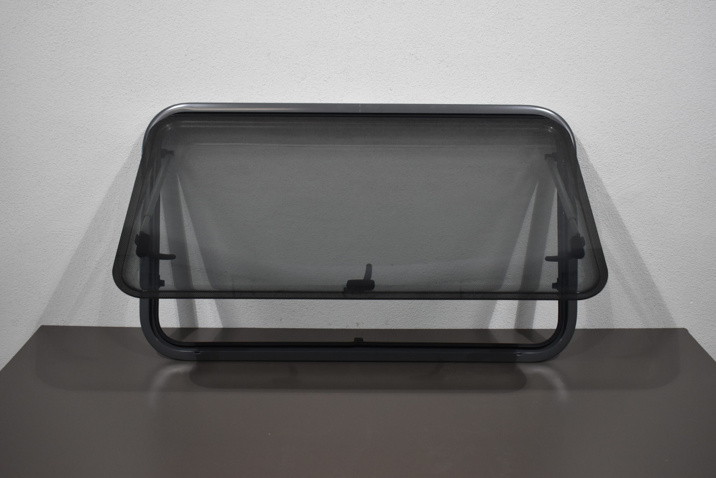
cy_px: 239
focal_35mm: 40
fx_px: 805
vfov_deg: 33.0
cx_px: 358
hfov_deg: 47.9
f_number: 4
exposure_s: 1/250
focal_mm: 27
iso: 800
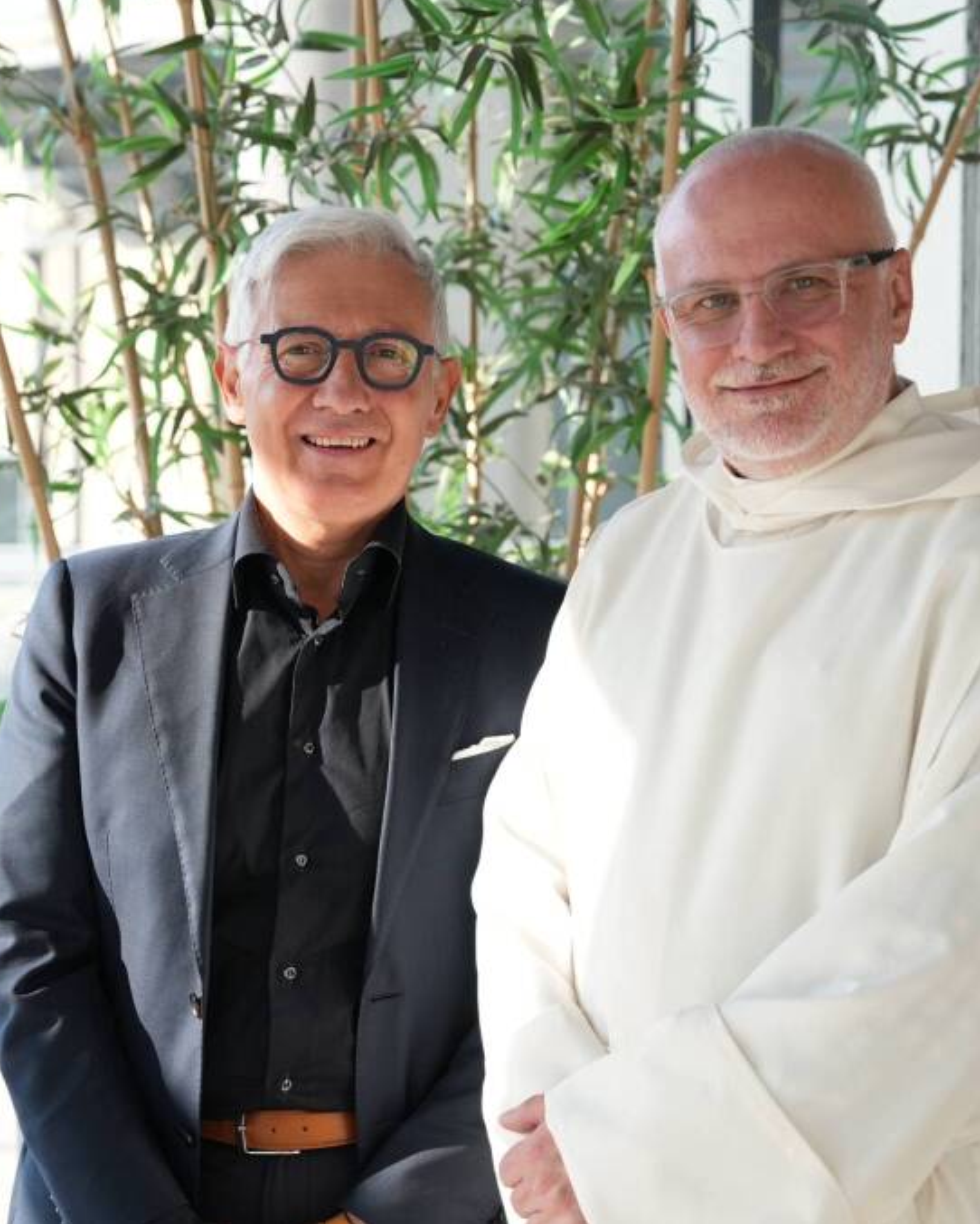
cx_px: 492
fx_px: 3551
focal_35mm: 98
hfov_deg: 15.7
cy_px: 609
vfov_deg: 19.6
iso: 800
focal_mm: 69
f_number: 4.5
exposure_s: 1/640
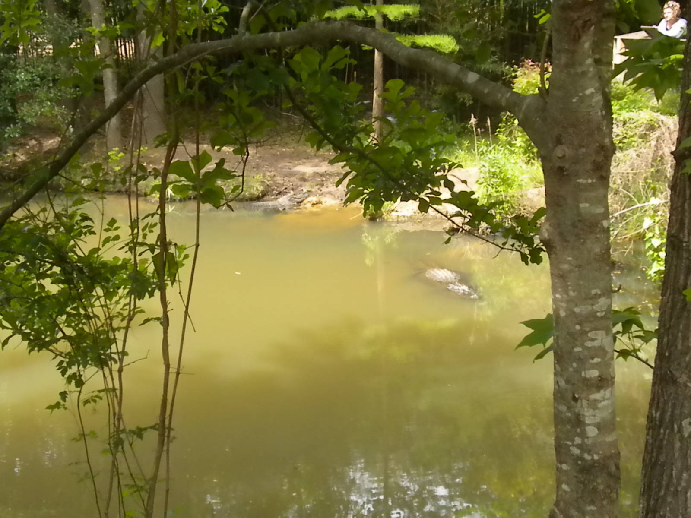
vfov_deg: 24.4
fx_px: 1198
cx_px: 346
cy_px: 259
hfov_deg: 32.2
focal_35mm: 60
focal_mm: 10.7
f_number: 4.7
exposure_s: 1/423
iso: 640
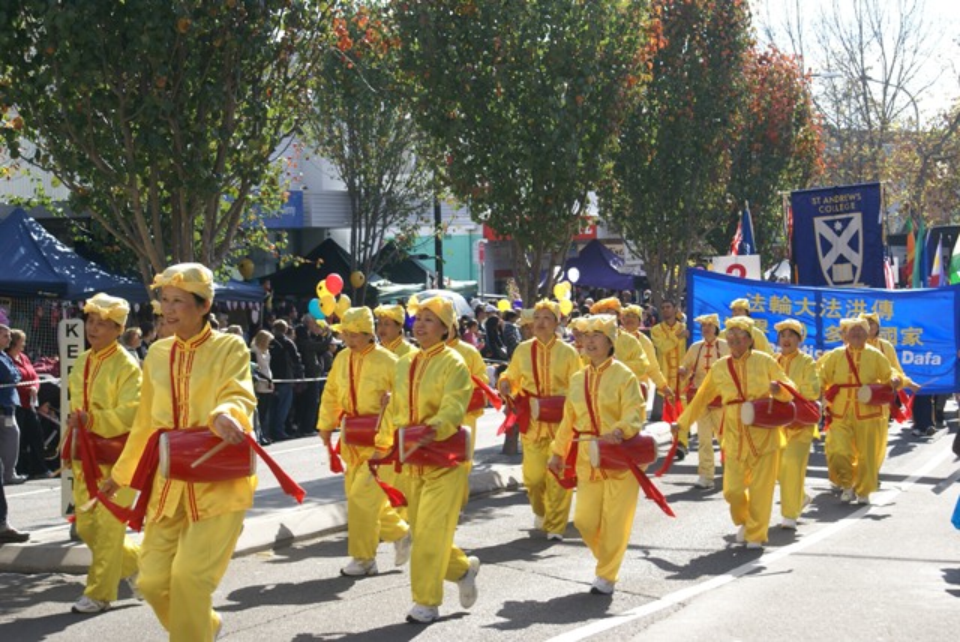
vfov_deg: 16.6
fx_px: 2202
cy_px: 321
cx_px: 480
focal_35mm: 82
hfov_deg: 24.6
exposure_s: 1/160
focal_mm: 55
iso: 100
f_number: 7.1
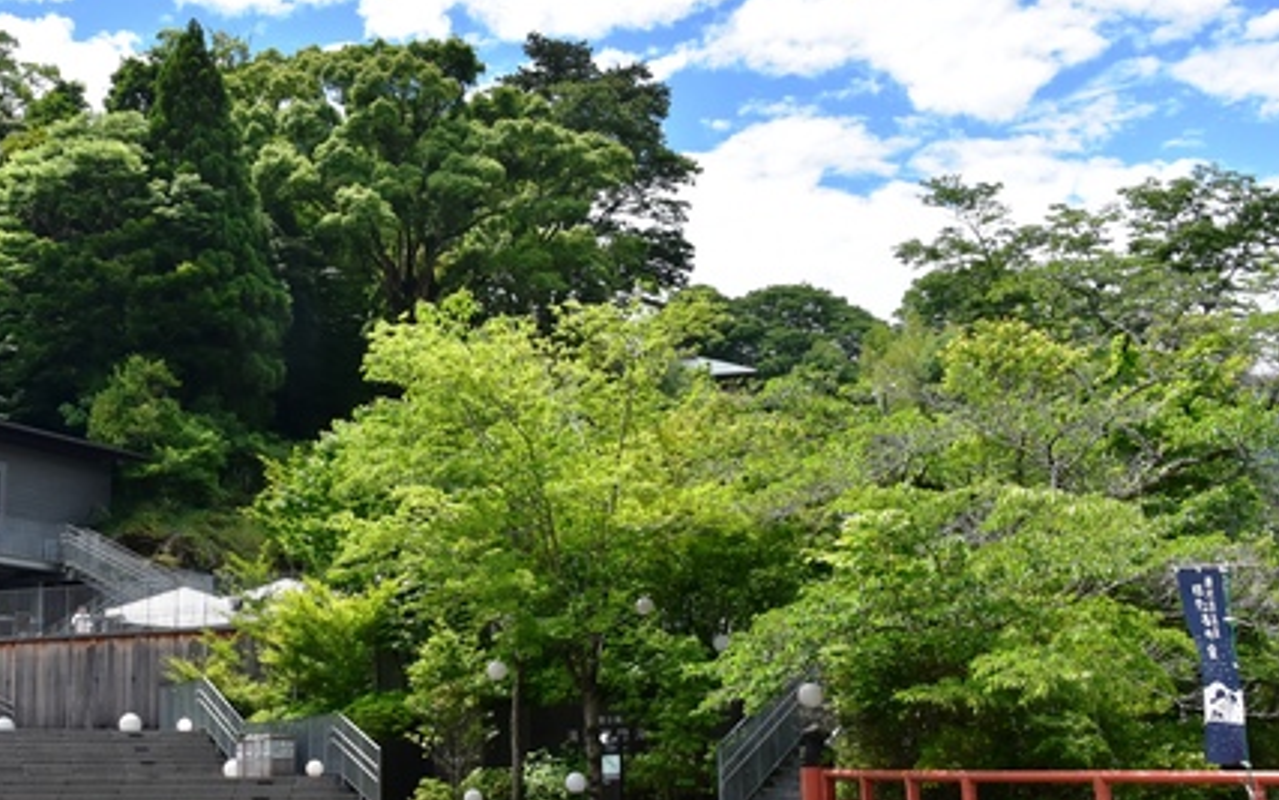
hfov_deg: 36.4
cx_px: 392
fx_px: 1917
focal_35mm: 55
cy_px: 427
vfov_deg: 23.6
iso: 400
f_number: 11
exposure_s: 1/500
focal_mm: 24
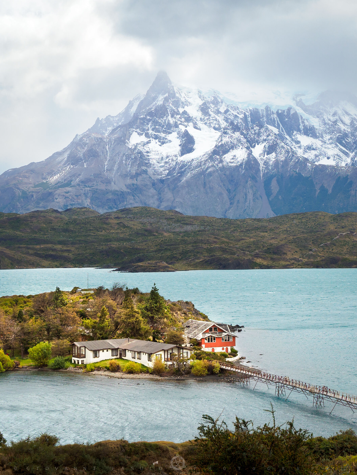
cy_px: 238
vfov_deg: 51.4
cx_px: 178
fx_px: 495
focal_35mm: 36
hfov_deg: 39.7
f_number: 5.6
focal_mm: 18
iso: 200
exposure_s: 1/400
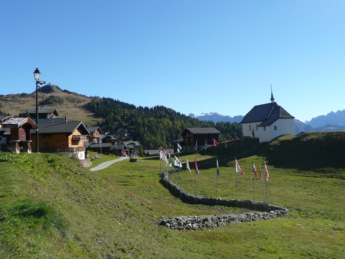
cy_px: 130
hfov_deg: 49.0
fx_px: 379
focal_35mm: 38
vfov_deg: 37.7
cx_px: 172
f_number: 3.8
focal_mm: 6.2
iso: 100
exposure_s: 1/640
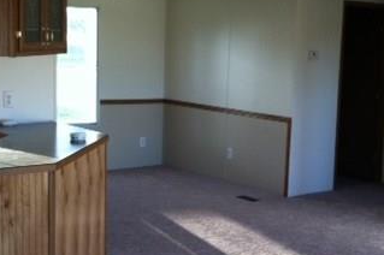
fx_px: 778
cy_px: 155
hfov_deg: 27.6
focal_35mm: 73
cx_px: 240
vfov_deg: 18.6
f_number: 2.8
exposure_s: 1/33
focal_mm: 3.85
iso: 100
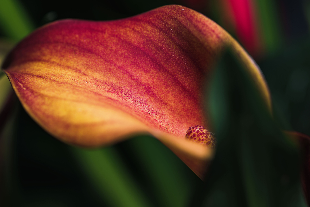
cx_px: 155
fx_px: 904
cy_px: 104
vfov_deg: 13.1
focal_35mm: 105
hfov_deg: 19.4
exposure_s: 1/200
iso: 100
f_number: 5.6
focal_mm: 105
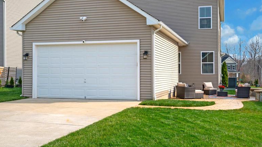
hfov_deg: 48.3
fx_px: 292
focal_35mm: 42
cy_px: 41
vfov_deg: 28.0
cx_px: 135
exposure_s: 1/400
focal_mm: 30
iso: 100
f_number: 7.1
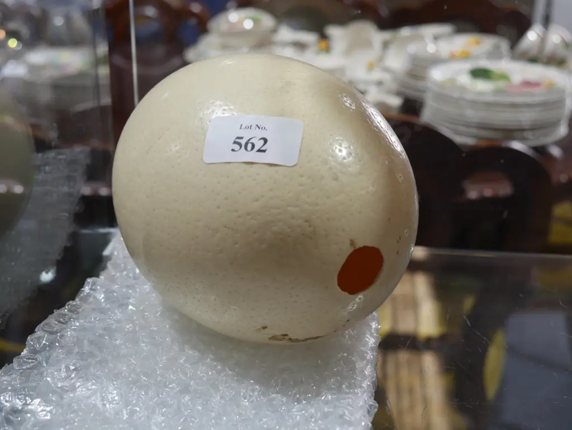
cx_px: 286
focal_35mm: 50
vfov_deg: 29.1
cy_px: 215
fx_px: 827
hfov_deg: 38.2
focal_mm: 25
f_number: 5.3
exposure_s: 1/60
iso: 320
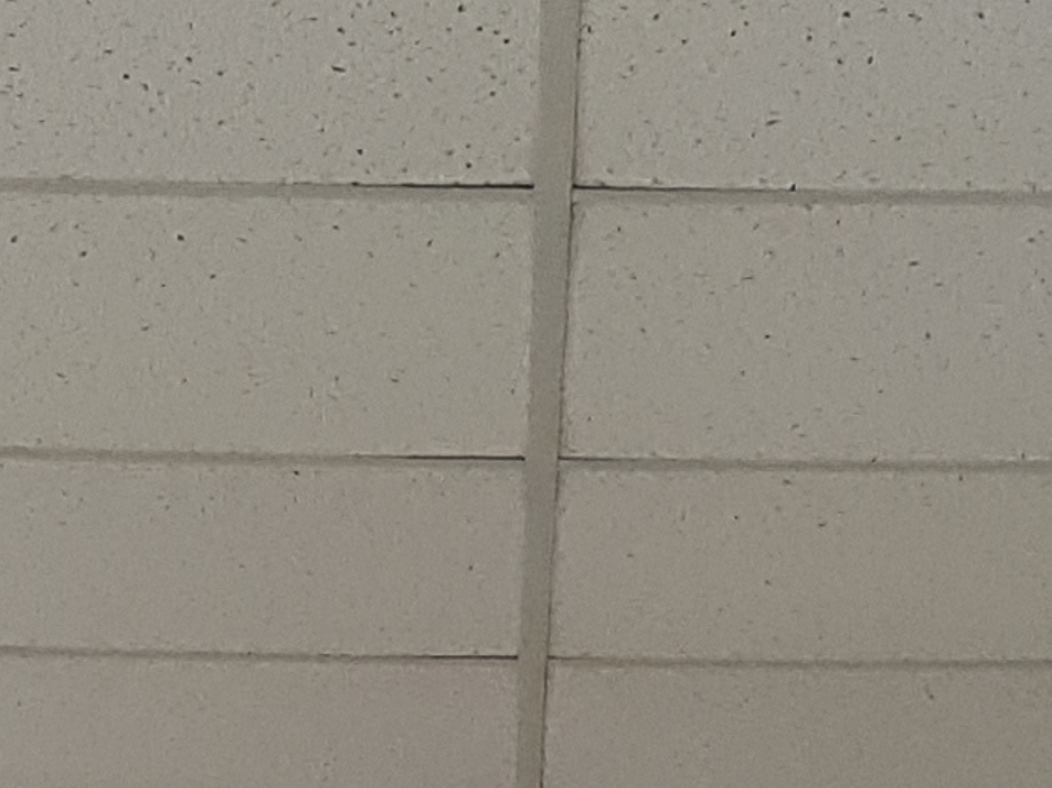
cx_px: 482
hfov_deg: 13.0
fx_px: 4618
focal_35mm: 152
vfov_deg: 8.4
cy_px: 2219
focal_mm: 4.2
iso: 160
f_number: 1.7
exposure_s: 1/30
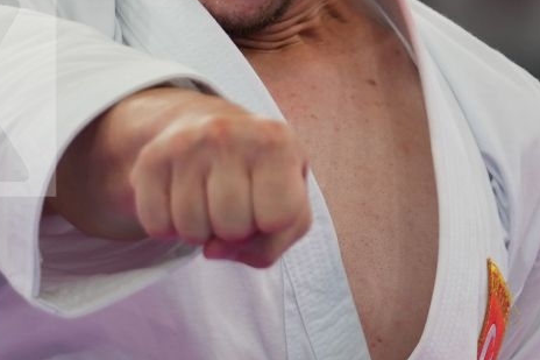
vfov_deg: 1.2
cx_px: 342
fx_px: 16748
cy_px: 91
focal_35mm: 1117
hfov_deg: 1.8
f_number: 2.8
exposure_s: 1/500
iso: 250
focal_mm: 192
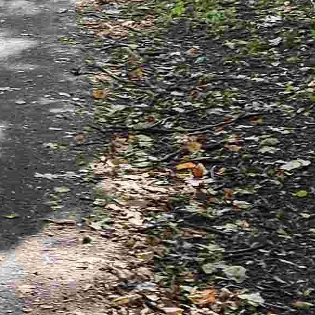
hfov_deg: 11.8
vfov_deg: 11.6
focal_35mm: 140
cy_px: -233
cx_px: -193
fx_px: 1441
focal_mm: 5.4
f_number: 1.8
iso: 32
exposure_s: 1/120
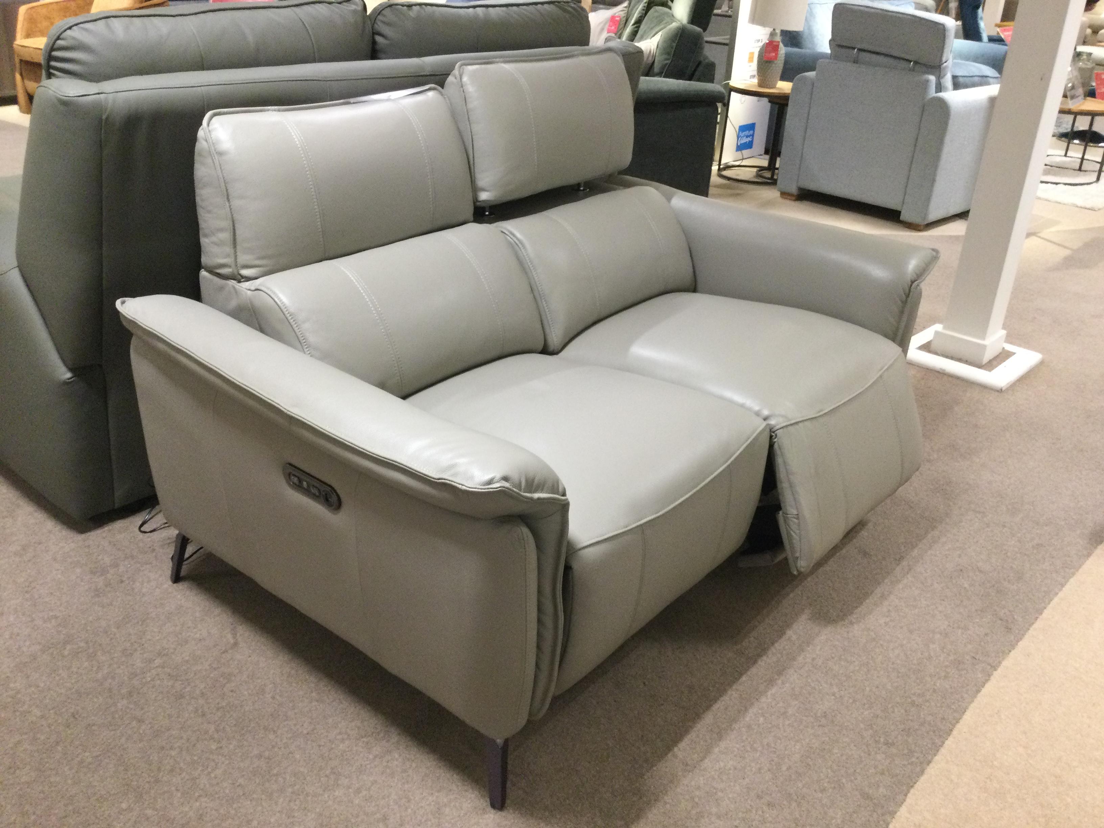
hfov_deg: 58.4
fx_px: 989
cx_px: 552
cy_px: 414
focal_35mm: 31
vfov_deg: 45.4
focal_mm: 3.3
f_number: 2.4
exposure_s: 1/33
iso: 200
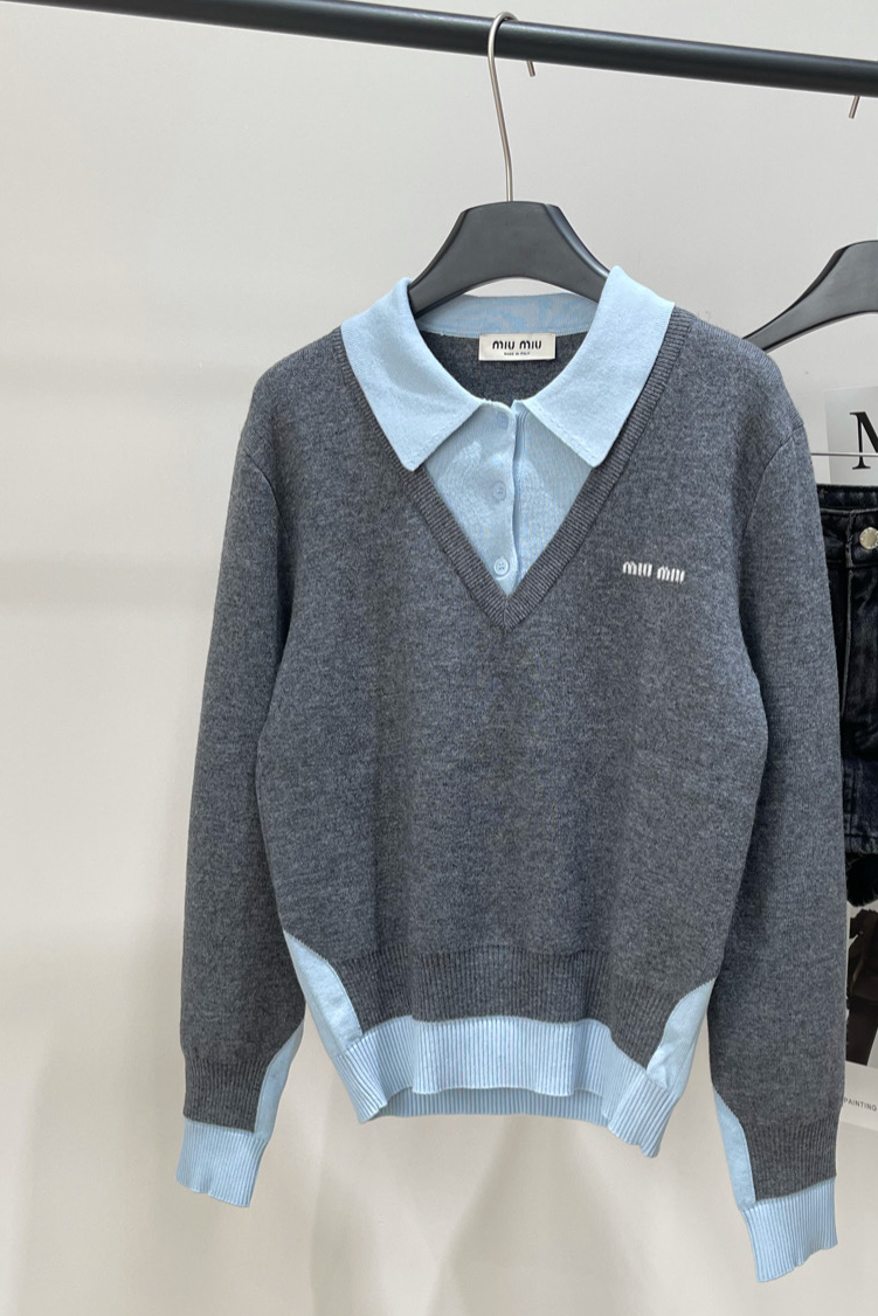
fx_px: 1499
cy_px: 772
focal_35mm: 41
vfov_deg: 47.2
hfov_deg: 32.5
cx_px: 539
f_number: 1.6
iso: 50
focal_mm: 5.1
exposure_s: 1/121
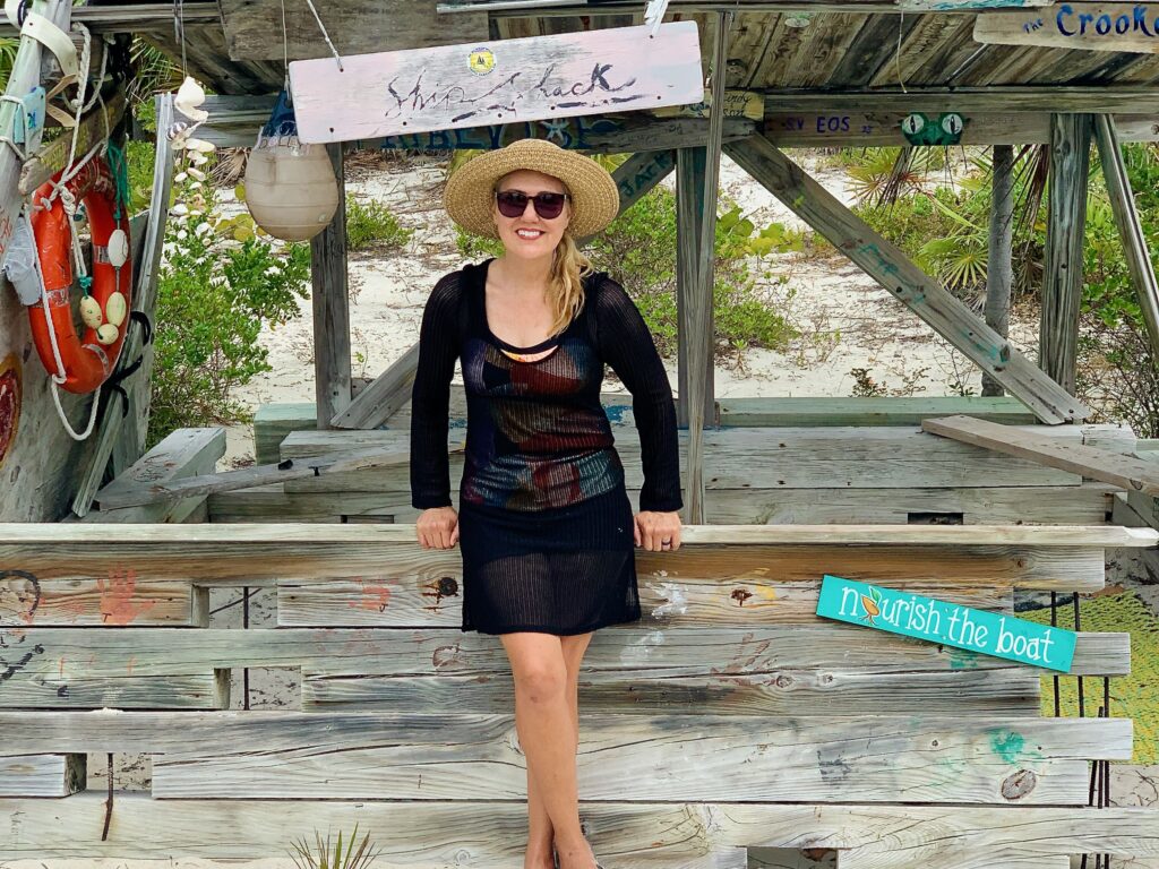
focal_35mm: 52
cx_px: 580
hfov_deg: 36.8
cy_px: 434
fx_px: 1741
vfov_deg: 28.0
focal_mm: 6
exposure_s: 1/813
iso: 16
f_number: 2.4
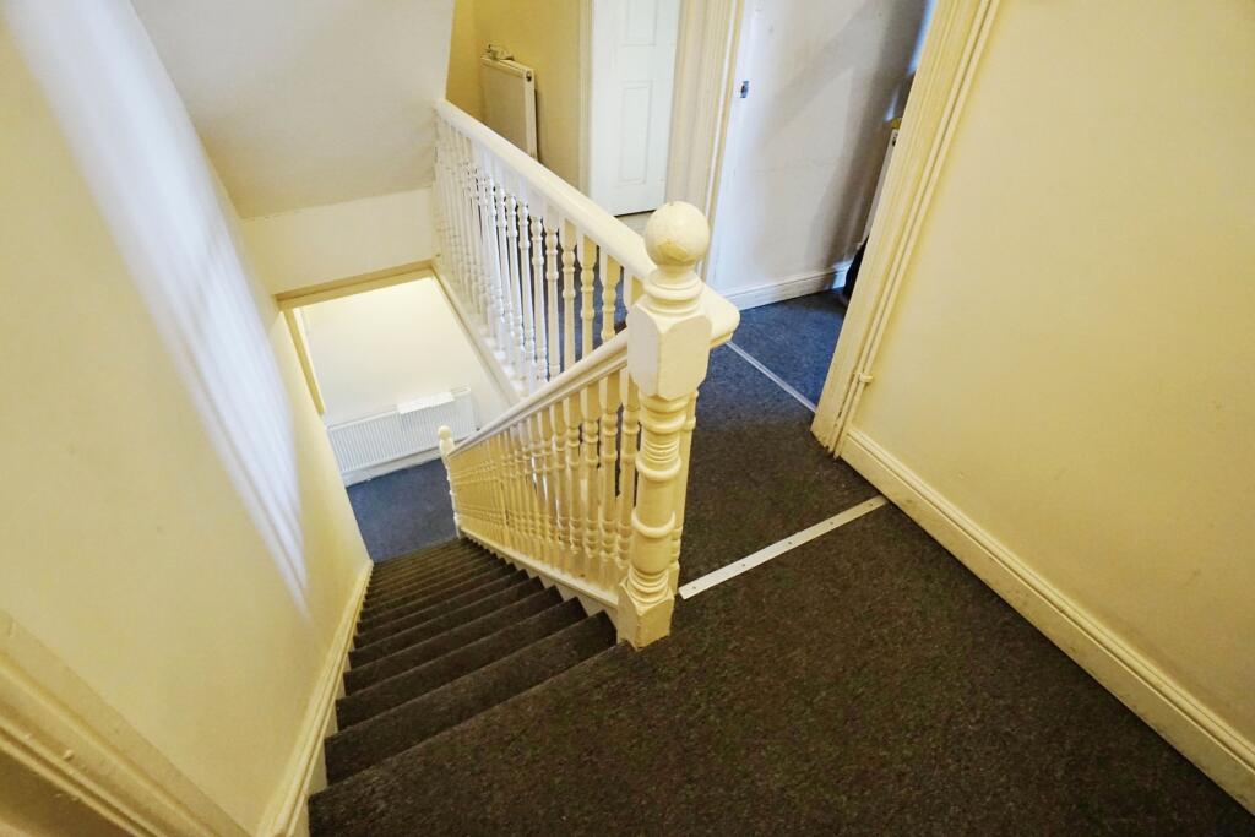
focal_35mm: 15
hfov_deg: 100.4
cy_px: 418
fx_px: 523
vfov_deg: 77.3
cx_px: 628
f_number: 4
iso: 3200
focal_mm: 10
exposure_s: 1/100
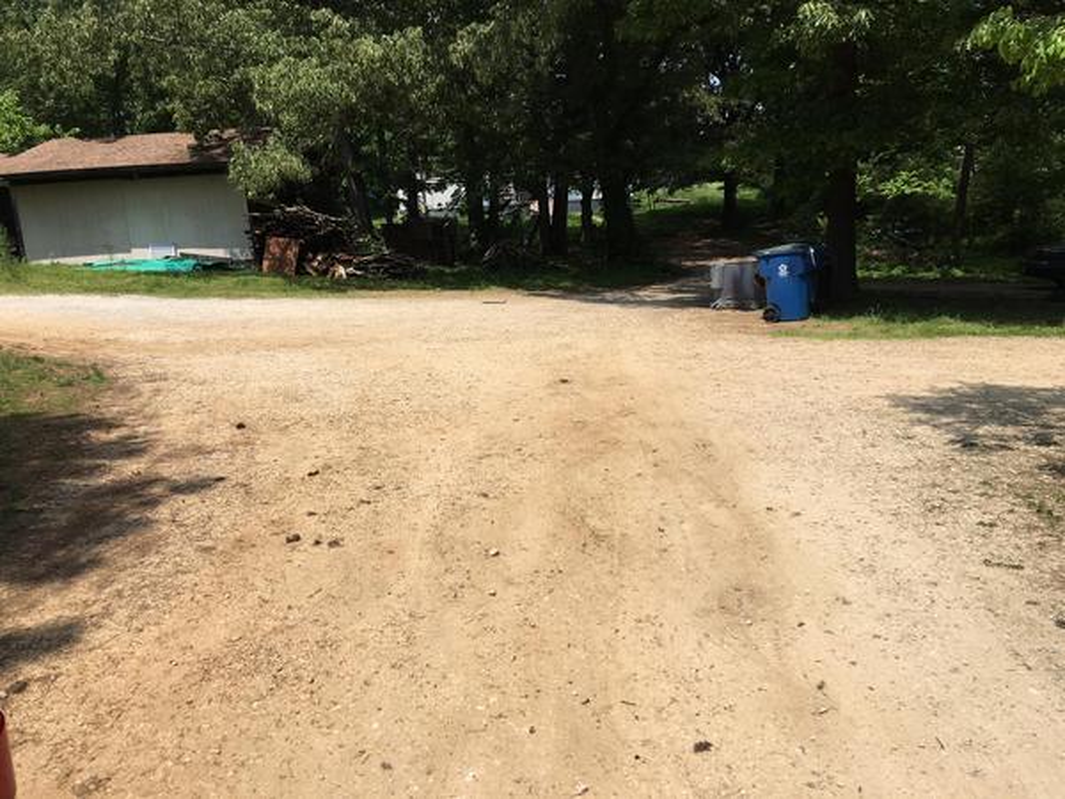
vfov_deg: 48.2
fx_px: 892
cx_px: 532
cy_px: 400
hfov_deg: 61.7
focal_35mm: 29
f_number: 2.2
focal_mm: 4.15
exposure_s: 1/1923
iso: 25
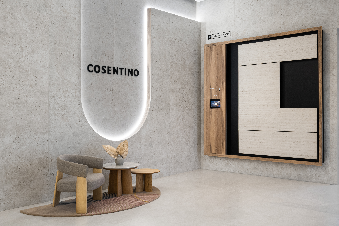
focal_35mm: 36
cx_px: 170
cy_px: 113
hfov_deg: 53.1
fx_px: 339
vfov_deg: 36.9
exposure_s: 1/1.67
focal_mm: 24
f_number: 9
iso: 320
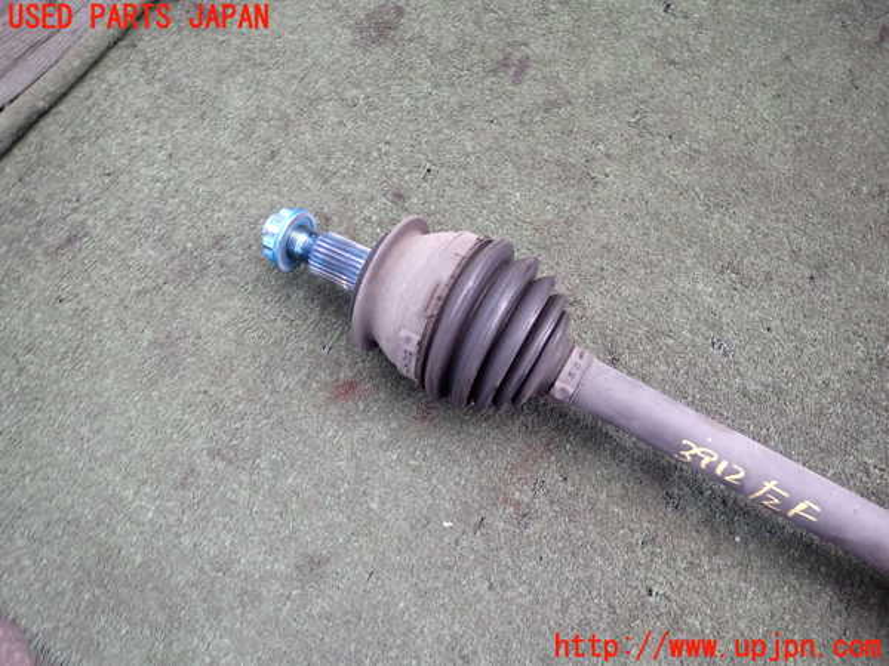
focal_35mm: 25
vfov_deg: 54.9
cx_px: 444
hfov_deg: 69.4
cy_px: 333
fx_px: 642
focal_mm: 4.5
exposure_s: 1/30
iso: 320
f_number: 2
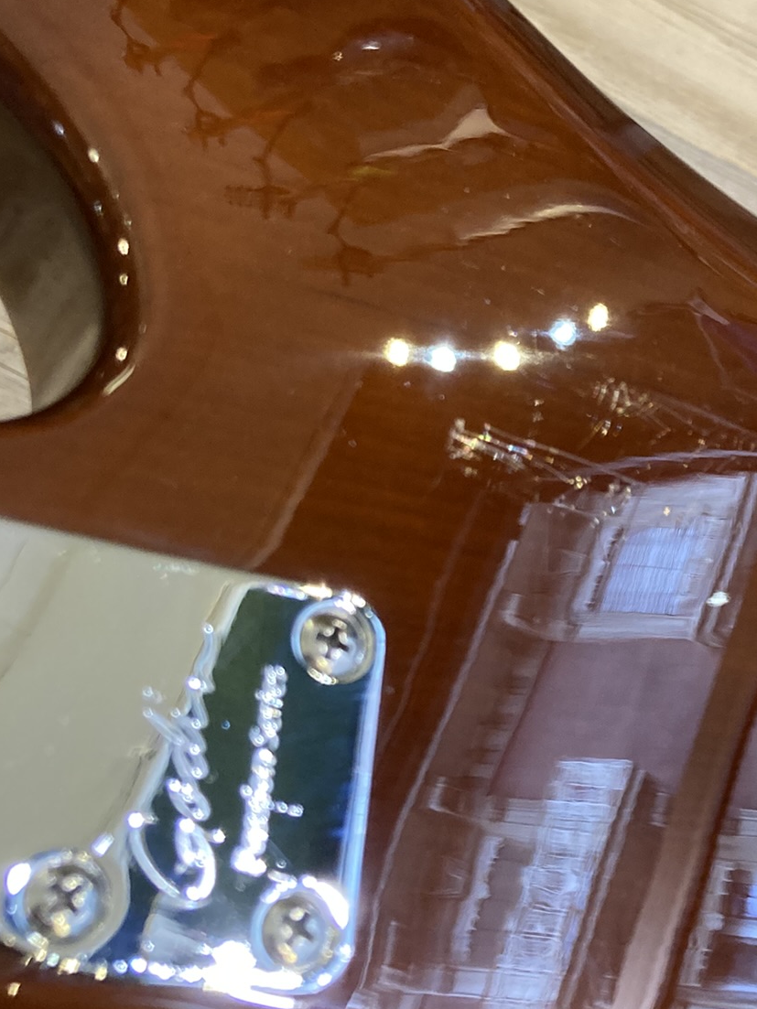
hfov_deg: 27.0
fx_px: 1517
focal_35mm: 52
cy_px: 499
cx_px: 684
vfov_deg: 36.8
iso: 200
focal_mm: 3.99
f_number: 1.8
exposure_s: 1/50
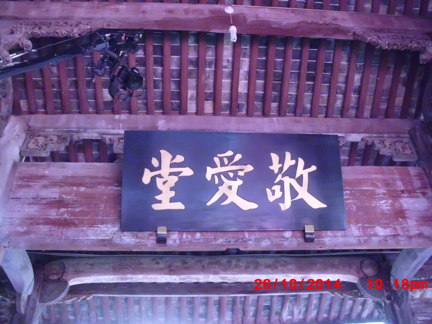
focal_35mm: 36
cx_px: 216
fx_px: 449
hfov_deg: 51.4
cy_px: 162
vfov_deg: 39.7
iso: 800
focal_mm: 6.3
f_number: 2.9
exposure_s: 1/50
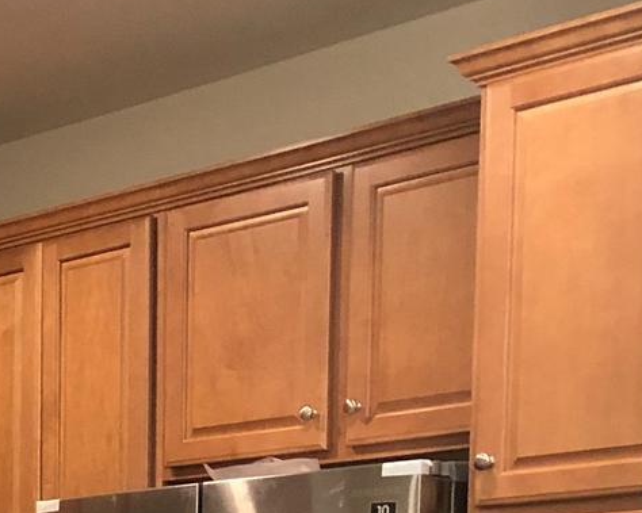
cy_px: 919
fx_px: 2242
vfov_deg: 12.0
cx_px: -603
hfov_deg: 14.0
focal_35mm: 118
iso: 80
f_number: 1.8
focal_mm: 3.99
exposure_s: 1/15
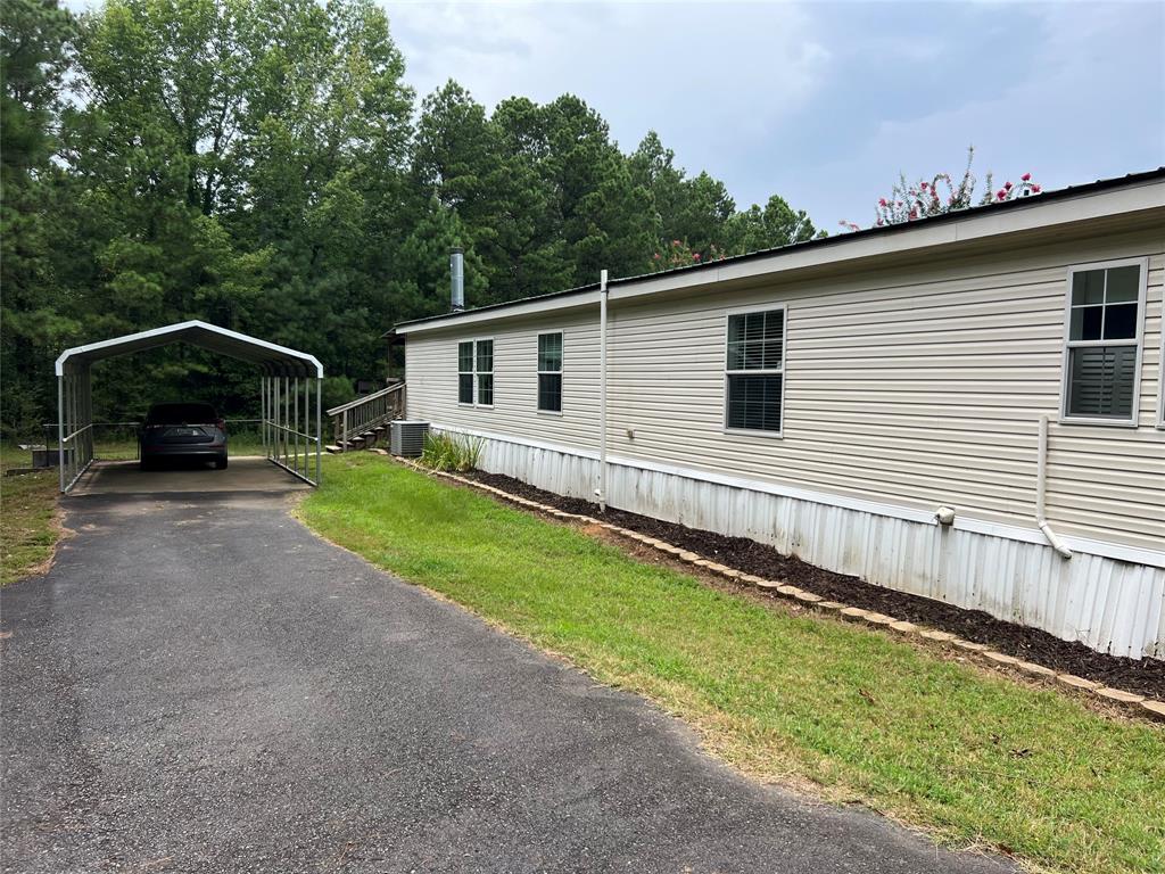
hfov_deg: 67.3
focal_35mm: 26
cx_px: 582
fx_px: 875
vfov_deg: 53.1
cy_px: 437
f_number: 1.5
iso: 50
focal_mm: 5.7
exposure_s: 1/1196
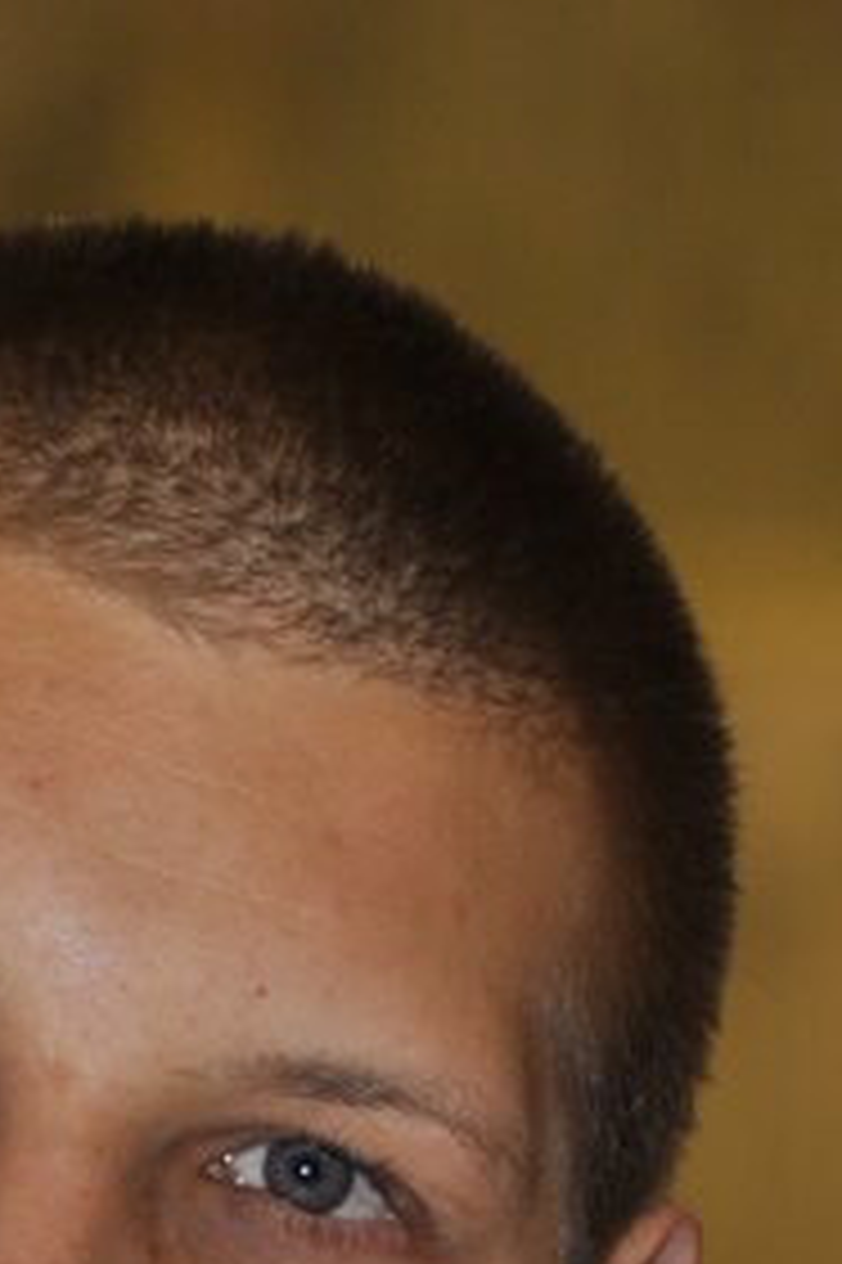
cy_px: 2155
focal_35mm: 781
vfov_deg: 2.6
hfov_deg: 1.8
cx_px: -169
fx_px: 27432
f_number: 4.8
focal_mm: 122
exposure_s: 1/60
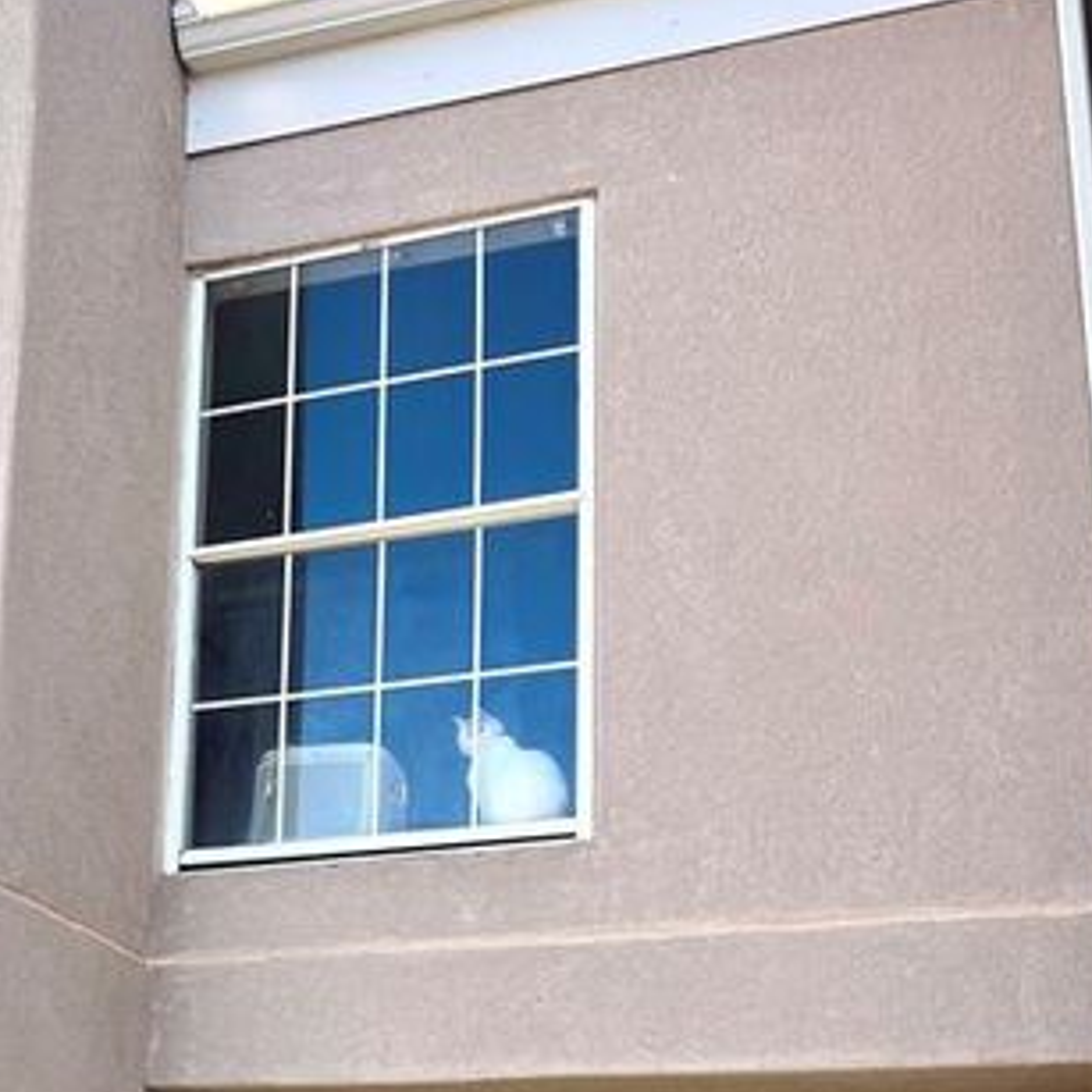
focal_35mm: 50
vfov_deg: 32.2
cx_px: 430
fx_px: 1785
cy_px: 998
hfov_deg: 33.9
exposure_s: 1/621
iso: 50
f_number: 1.5
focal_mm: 5.7
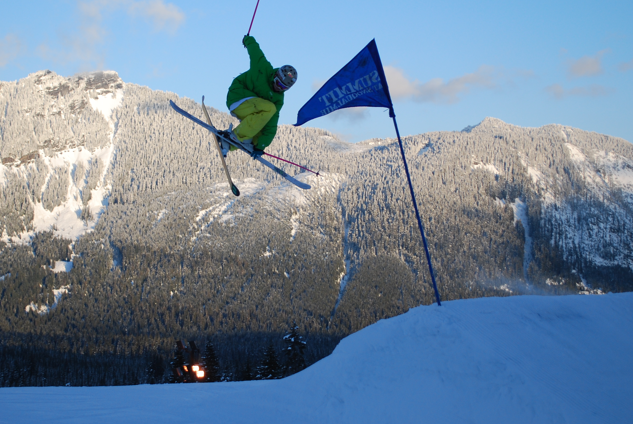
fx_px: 1262
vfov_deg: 19.0
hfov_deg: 28.1
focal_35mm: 72
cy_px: 152
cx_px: 268
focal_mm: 35
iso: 200
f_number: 5.3
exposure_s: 1/640
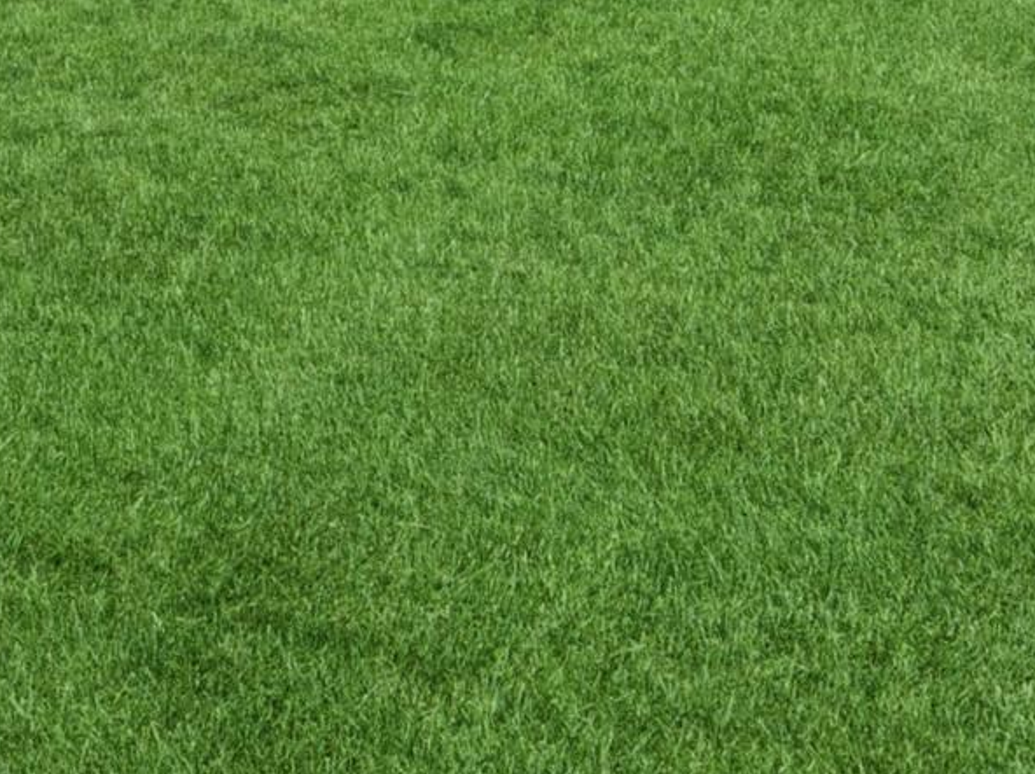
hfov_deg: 22.5
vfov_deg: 16.2
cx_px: -47
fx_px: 2480
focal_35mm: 83
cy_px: -396
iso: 360
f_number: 2.8
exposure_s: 1/1600
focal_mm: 12.29
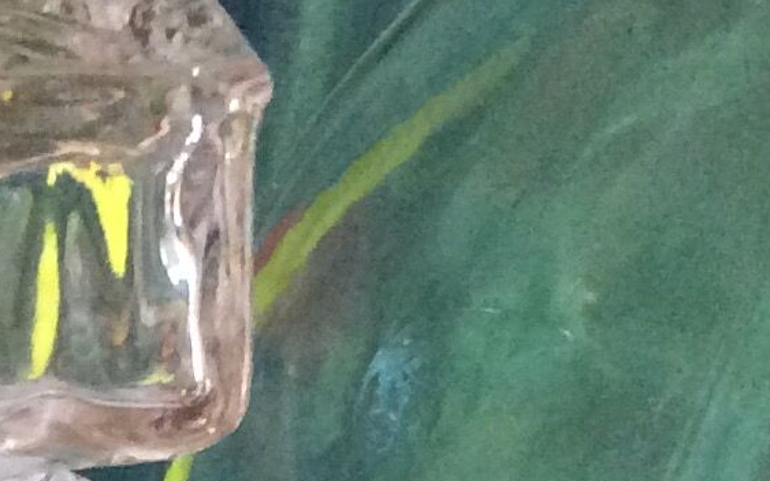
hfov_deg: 13.2
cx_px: -83
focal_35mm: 156
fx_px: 3274
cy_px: 972
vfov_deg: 8.0
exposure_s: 1/17
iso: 250
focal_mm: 3.3
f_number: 2.4
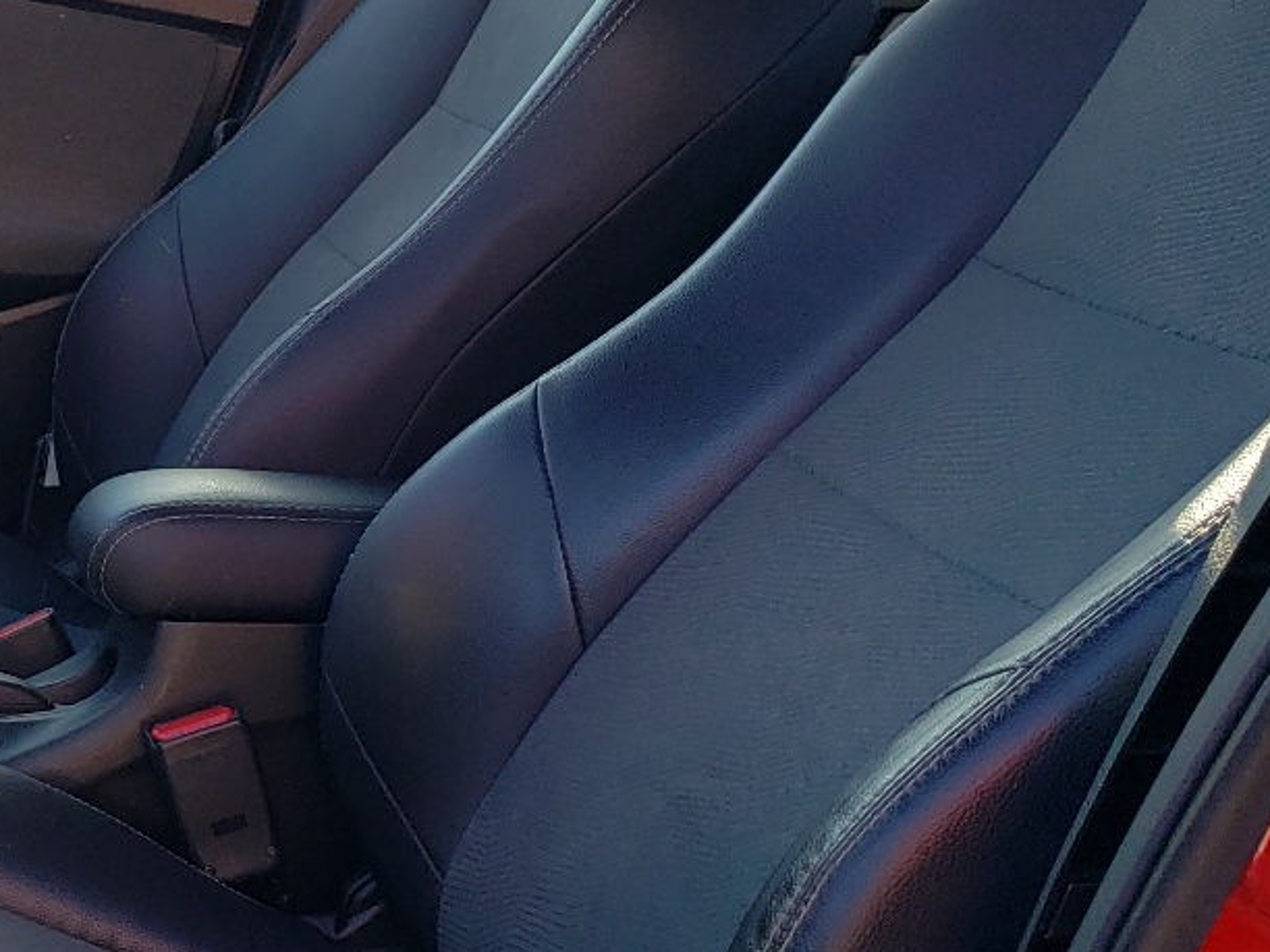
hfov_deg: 25.4
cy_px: 496
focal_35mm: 68
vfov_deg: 21.6
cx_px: -280
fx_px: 2495
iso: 50
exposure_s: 1/333
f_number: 1.5
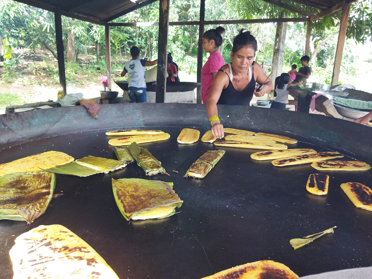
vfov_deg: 51.4
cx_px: 186
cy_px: 140
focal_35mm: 27
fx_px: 290
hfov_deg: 65.3
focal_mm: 4.71
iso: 115
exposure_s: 1/120
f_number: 1.79
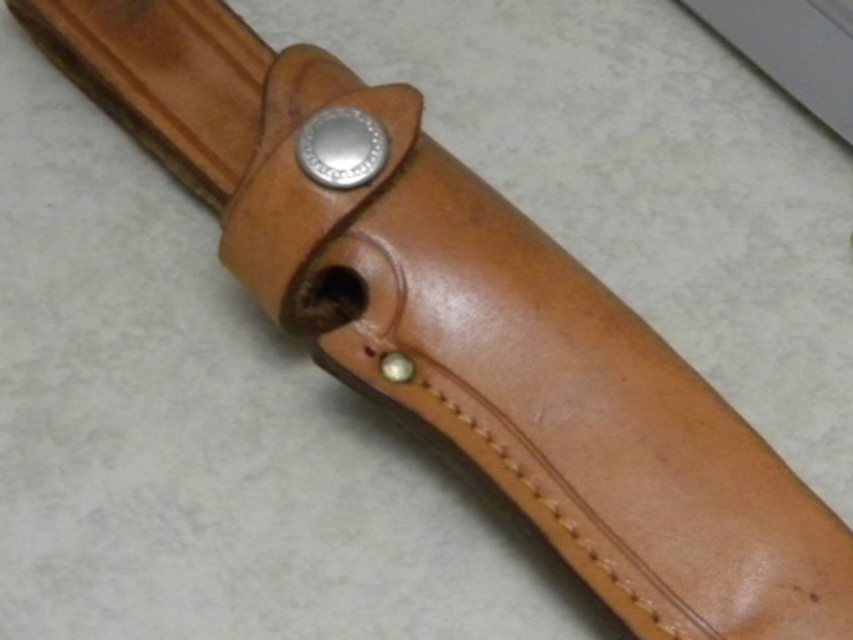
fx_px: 2711
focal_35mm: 110
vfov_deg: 13.5
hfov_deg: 17.7
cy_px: 323
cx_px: 741
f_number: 4.1
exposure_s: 1/28.7
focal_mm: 10.1
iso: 400
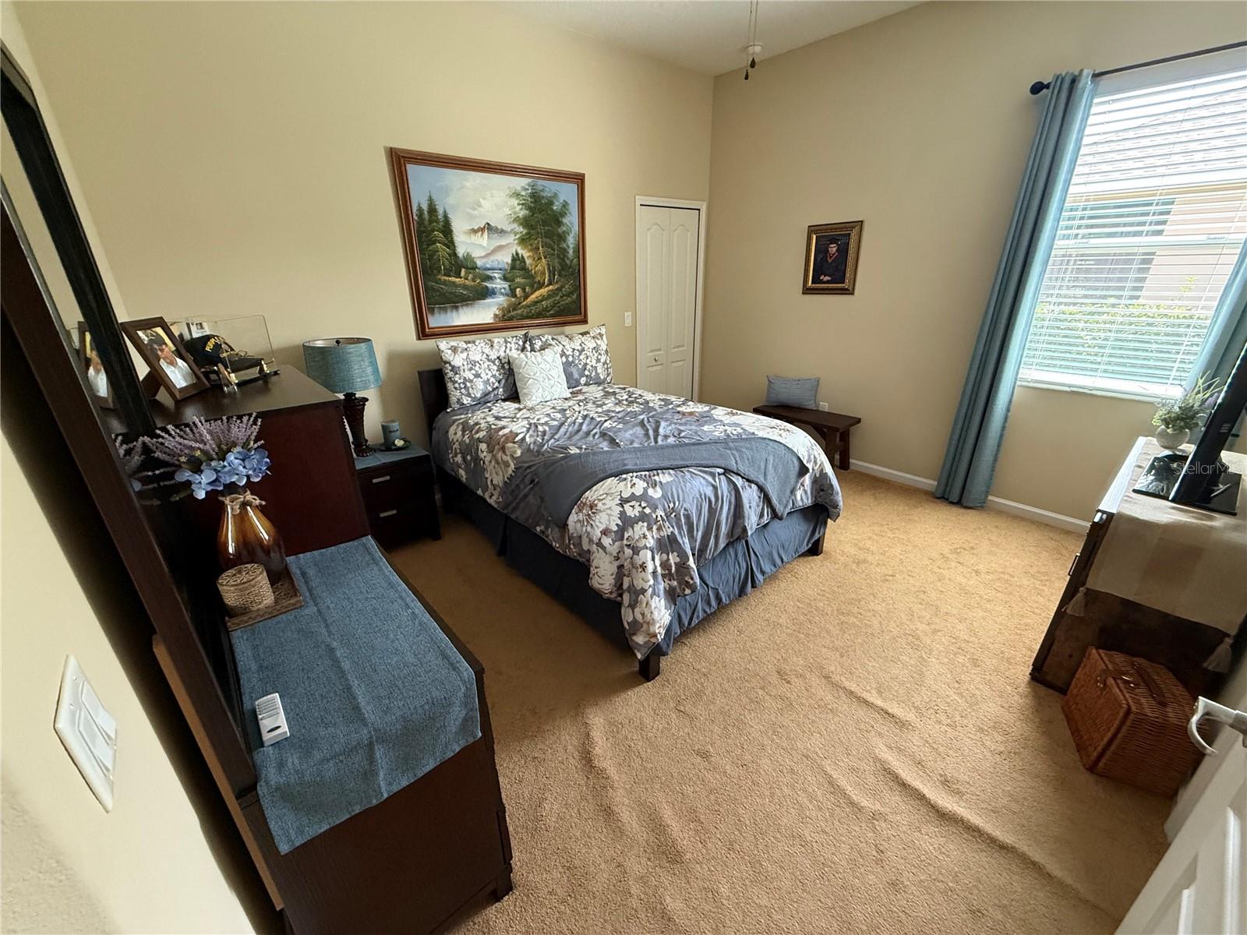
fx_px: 504
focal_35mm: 14
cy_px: 468
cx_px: 624
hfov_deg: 102.1
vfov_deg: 85.7
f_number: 2.2
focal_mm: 2.22
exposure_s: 1/60
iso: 500
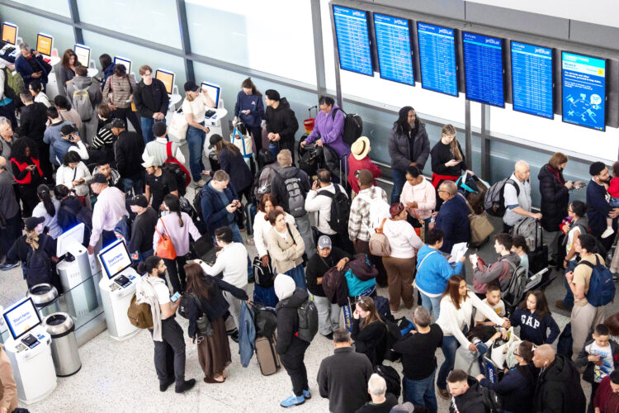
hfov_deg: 30.1
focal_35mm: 67
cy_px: 206
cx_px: 310
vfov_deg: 20.3
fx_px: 1152
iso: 3200
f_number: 2.8
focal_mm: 67
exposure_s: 1/500
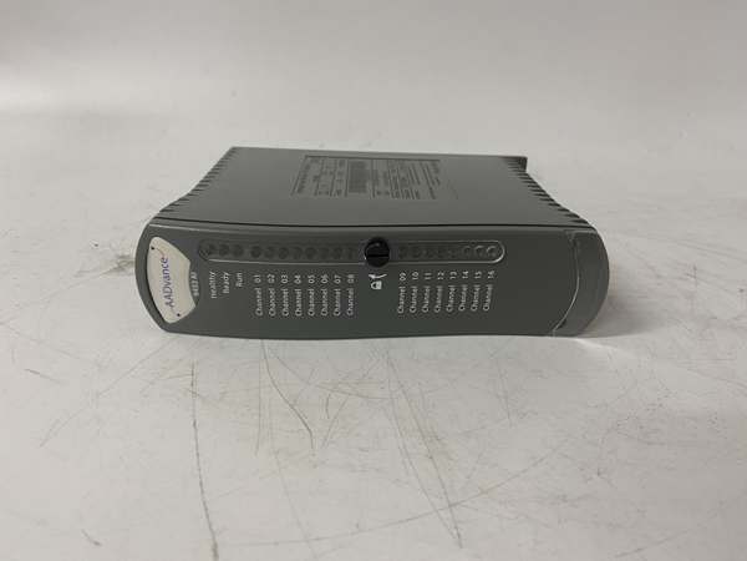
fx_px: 561
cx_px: 374
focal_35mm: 26
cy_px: 280
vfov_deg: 53.1
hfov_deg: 67.3
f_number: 1.8
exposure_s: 1/50
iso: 80
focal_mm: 4.25
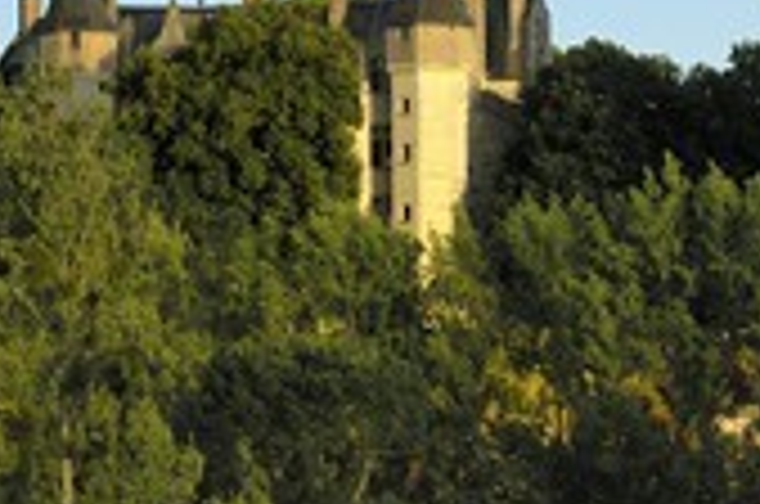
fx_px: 8265
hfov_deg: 5.2
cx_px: 866
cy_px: 176
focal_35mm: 392
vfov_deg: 3.5
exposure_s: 1/160
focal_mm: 105
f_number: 5.3
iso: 100
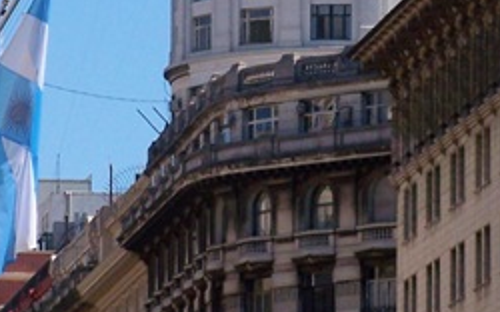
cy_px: -43
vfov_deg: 3.5
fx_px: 5162
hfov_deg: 5.5
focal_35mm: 379
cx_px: 312
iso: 80
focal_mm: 23.1
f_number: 5.6
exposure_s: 1/1000
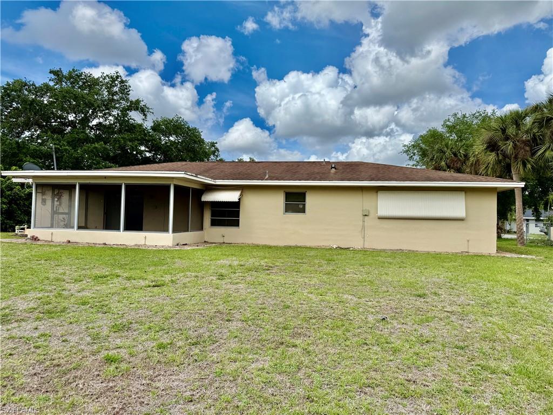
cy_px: 208
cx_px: 276
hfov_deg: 71.6
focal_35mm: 24
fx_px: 383
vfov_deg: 56.8
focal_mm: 6.76
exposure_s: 1/5714
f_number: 1.78
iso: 80
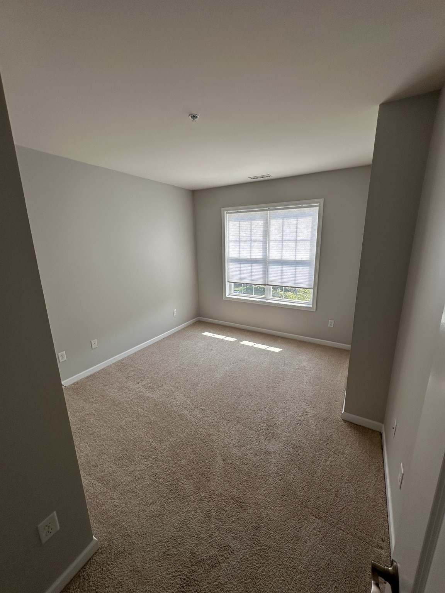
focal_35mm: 14
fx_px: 240
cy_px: 296
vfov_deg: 102.1
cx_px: 222
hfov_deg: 85.7
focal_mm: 2.22
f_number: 2.2
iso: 40
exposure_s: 1/234
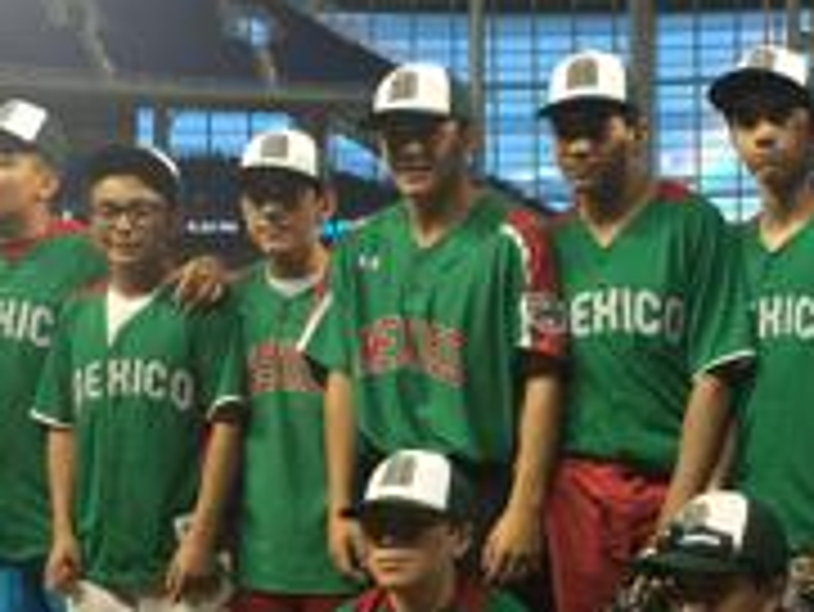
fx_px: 2071
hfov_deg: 22.1
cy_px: 421
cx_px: 553
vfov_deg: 16.8
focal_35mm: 88
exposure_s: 1/120
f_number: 2.2
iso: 64
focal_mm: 4.15
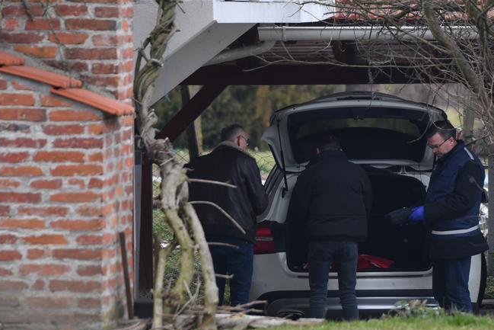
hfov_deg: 4.2
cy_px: 174
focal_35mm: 493
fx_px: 6766
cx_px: 335
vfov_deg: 2.8
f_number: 5
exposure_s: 1/500
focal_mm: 200
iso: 400
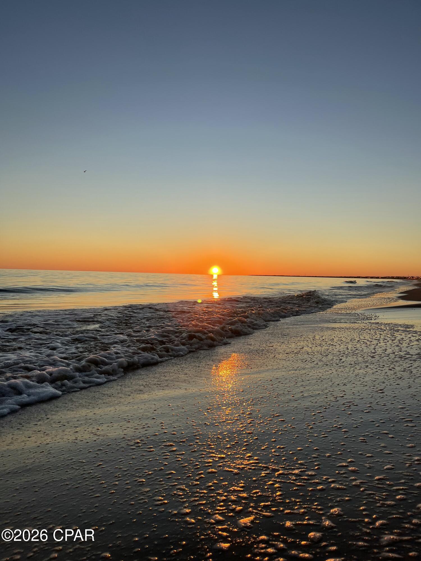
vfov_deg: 67.3
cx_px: 210
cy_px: 280
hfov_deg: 53.1
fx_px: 422
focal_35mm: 26
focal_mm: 5.1
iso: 50
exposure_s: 1/1695
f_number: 1.6
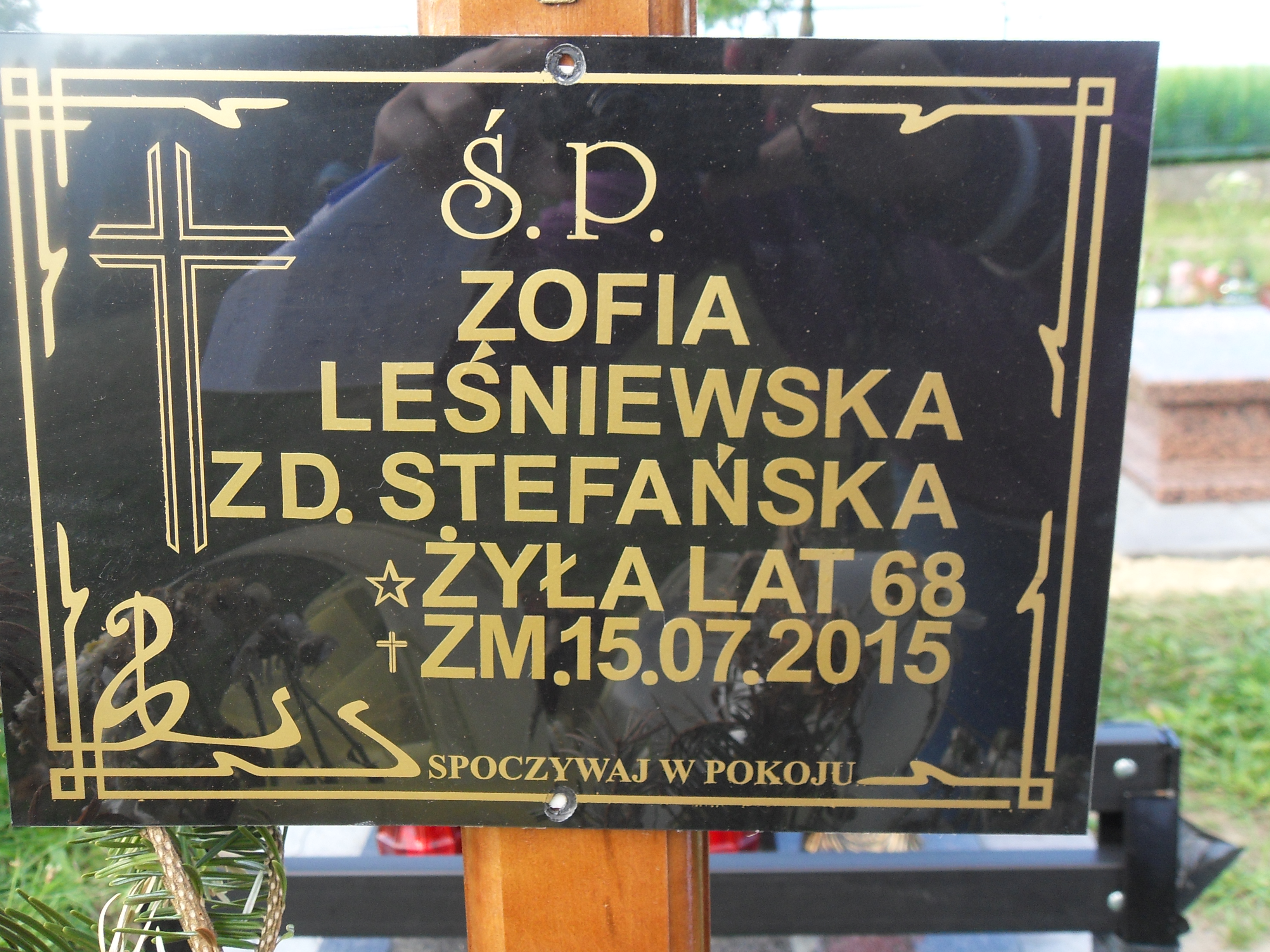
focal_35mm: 39
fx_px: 1431
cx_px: 593
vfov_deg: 36.8
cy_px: 469
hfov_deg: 47.8
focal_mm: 6.3
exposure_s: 1/90
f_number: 3.5
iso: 80
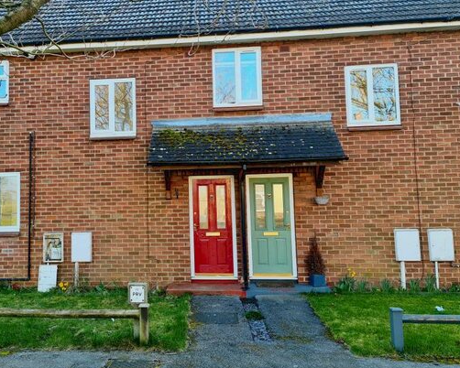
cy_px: 167
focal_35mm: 34
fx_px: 463
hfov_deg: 51.9
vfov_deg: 43.3
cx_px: 157
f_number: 1.8
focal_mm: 7
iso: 50
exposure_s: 1/177
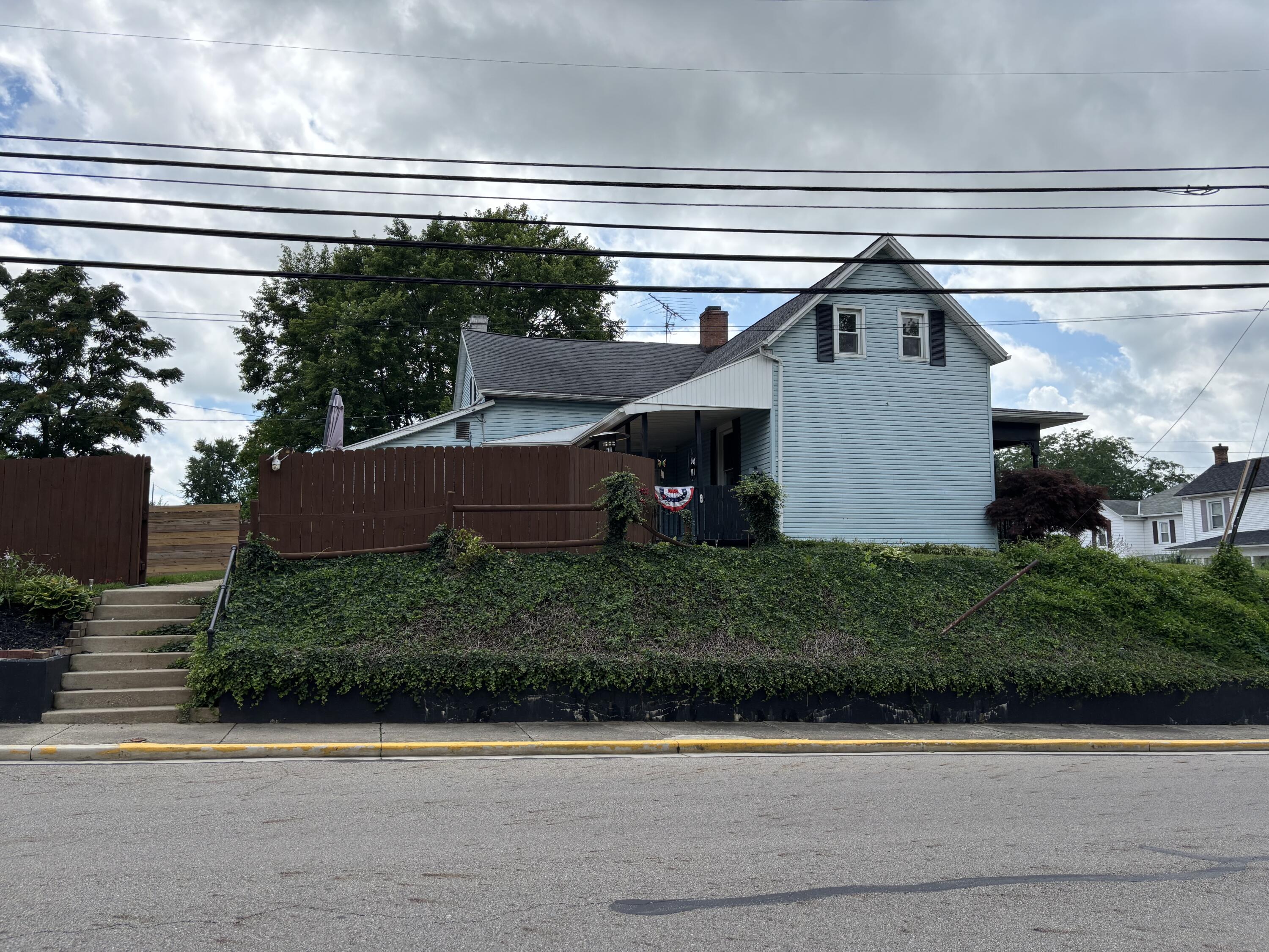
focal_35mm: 26
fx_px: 953
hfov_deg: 67.3
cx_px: 634
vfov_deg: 53.1
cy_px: 476
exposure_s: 1/3650
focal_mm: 5.96
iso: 50
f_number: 1.6
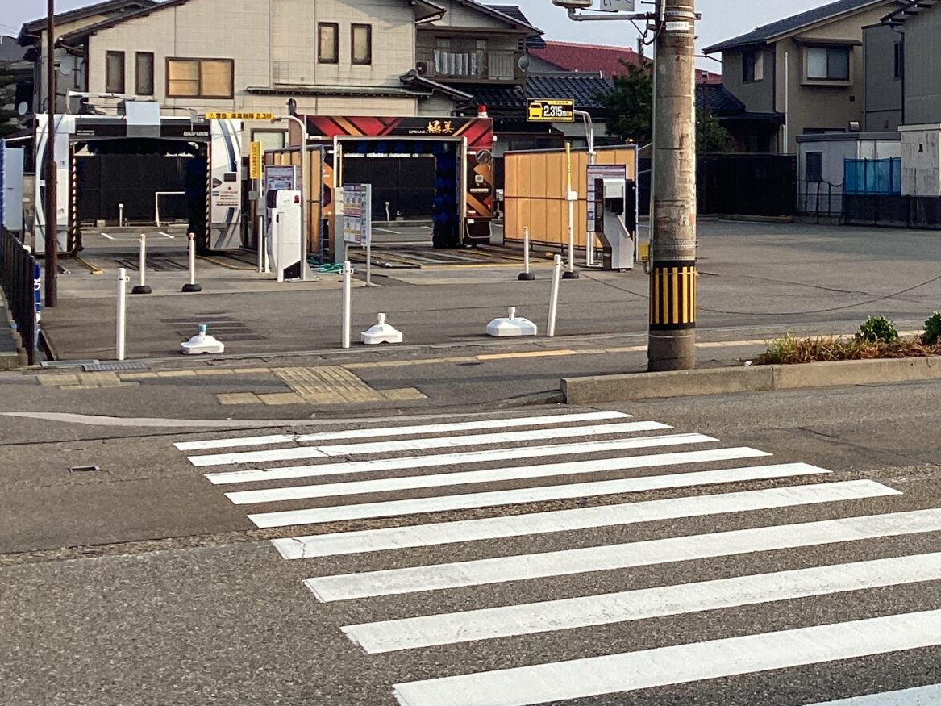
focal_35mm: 68
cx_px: 1031
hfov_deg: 26.4
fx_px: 1848
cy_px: 160
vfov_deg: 21.4
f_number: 2.4
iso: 25
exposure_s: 1/981
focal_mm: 3.3
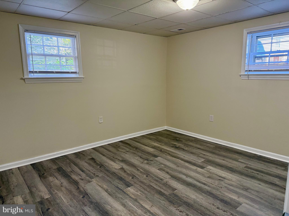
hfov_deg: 71.6
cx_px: 144
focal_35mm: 24
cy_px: 108
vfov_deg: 56.8
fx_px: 200
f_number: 1.78
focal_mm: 6.76
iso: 250
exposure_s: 1/120
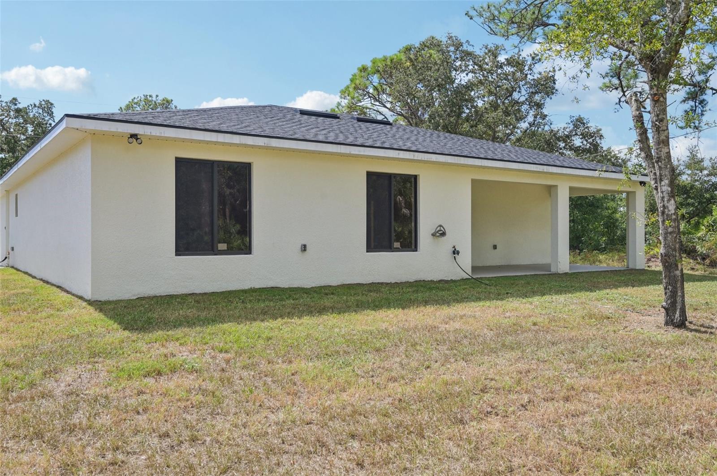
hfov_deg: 63.7
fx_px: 577
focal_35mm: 29
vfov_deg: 44.9
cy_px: 238
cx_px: 358
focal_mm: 29
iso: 400
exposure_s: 1/1000
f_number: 8
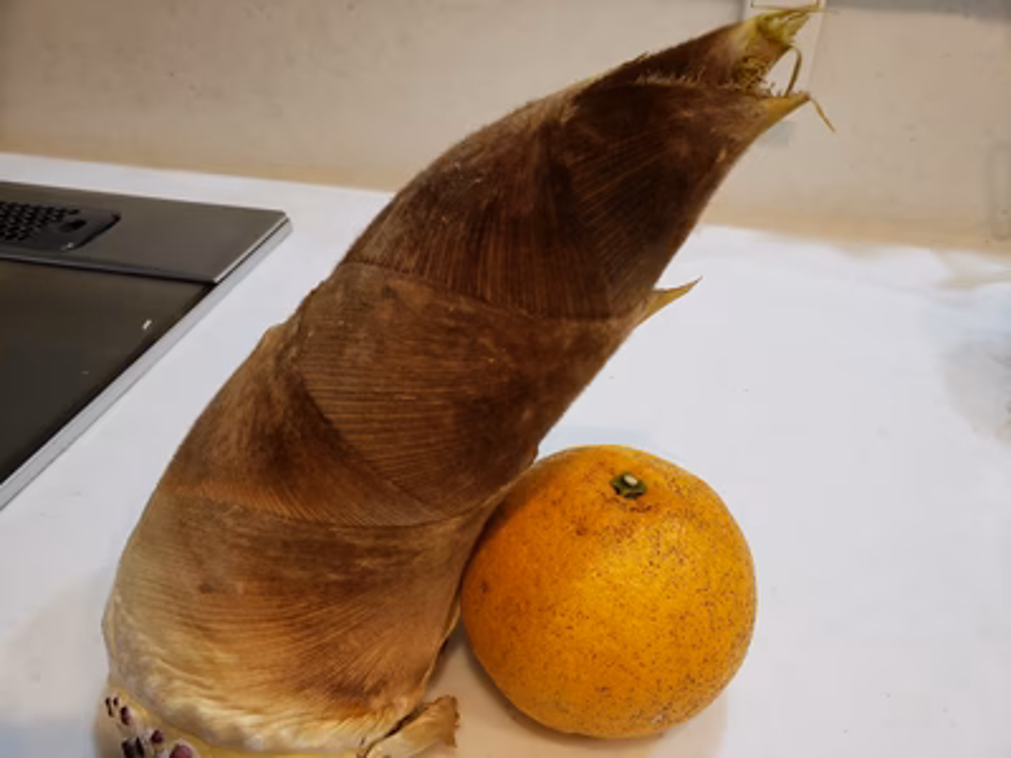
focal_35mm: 26
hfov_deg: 67.3
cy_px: 379
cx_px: 506
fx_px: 759
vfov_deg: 53.1
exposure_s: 1/50
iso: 160
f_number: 2.4
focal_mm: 4.3
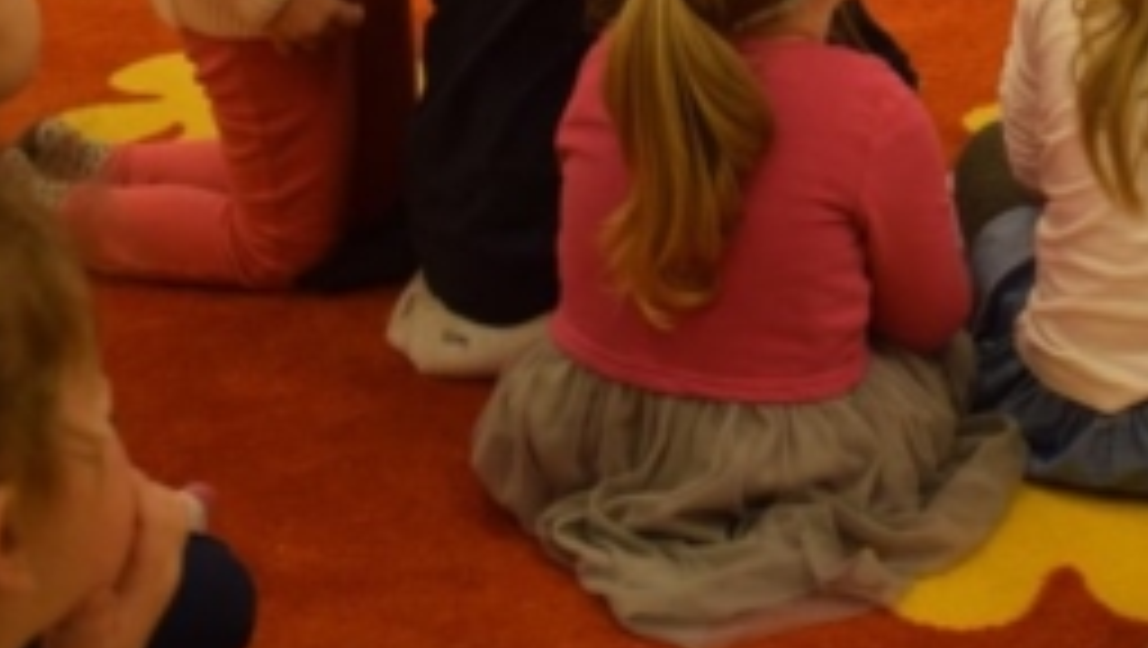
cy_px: -295
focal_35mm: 134
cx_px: 1202
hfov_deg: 15.6
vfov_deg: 8.9
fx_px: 4083
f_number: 4.5
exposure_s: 1/60
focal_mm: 34
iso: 400
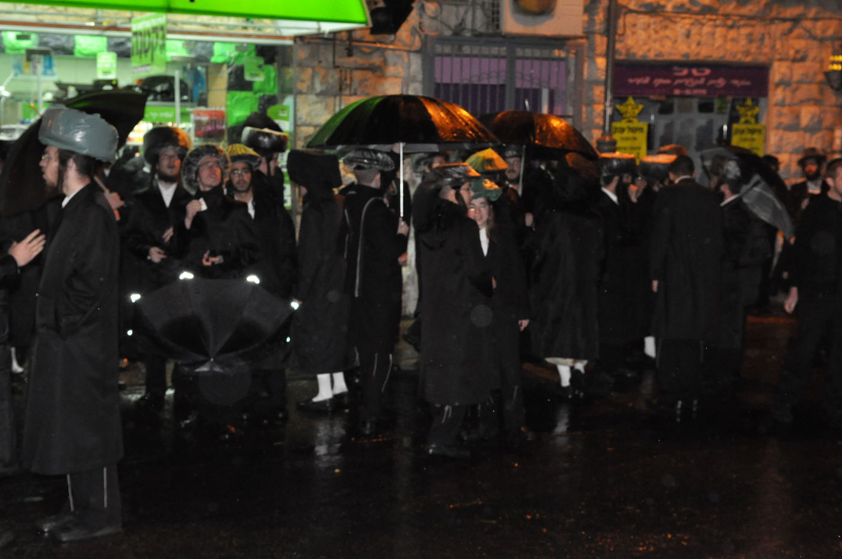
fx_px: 1331
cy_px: 280
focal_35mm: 57
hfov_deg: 35.1
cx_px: 421
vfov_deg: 23.7
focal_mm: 38
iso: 2000
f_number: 5
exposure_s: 1/60
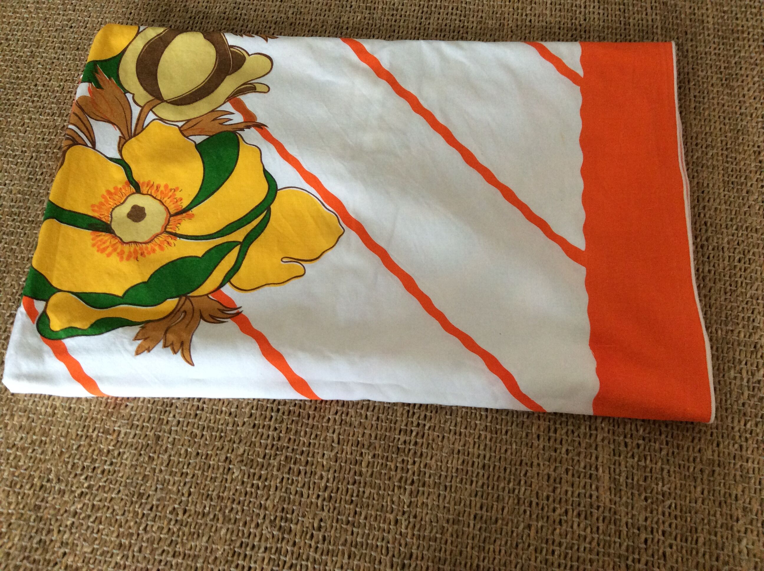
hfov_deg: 56.9
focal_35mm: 32
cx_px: 382
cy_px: 286
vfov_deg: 44.1
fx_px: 705
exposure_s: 1/25
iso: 160
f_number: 2.4
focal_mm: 3.3
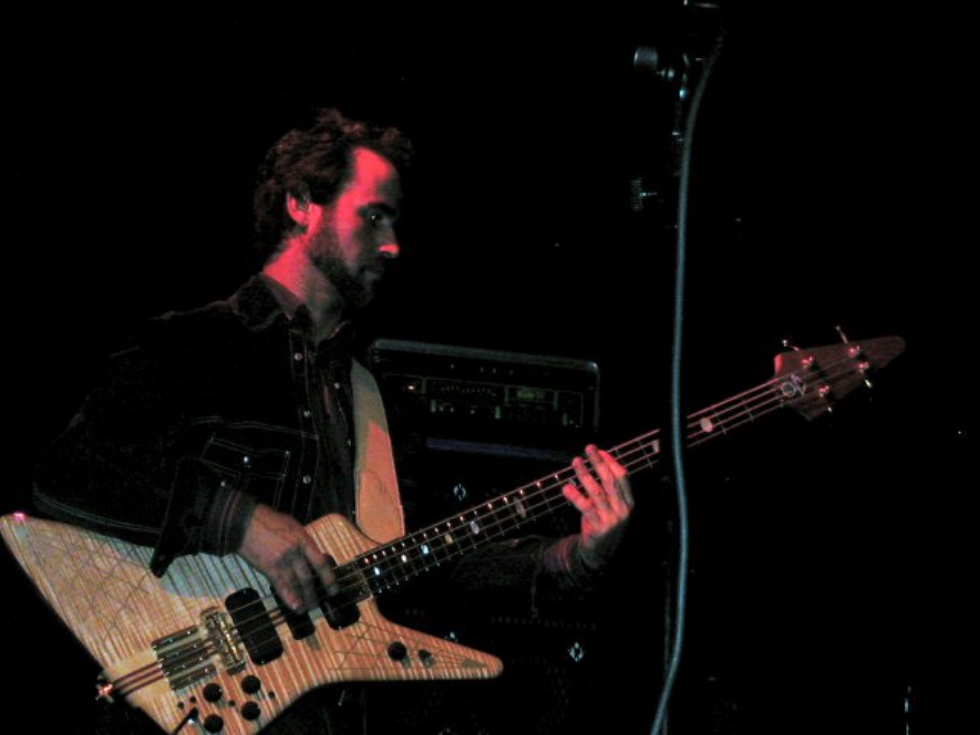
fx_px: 3142
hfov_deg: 17.7
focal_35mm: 111
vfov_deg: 13.3
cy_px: 368
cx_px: 490
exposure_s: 1/59.9
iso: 200
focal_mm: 16.8
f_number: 4.8
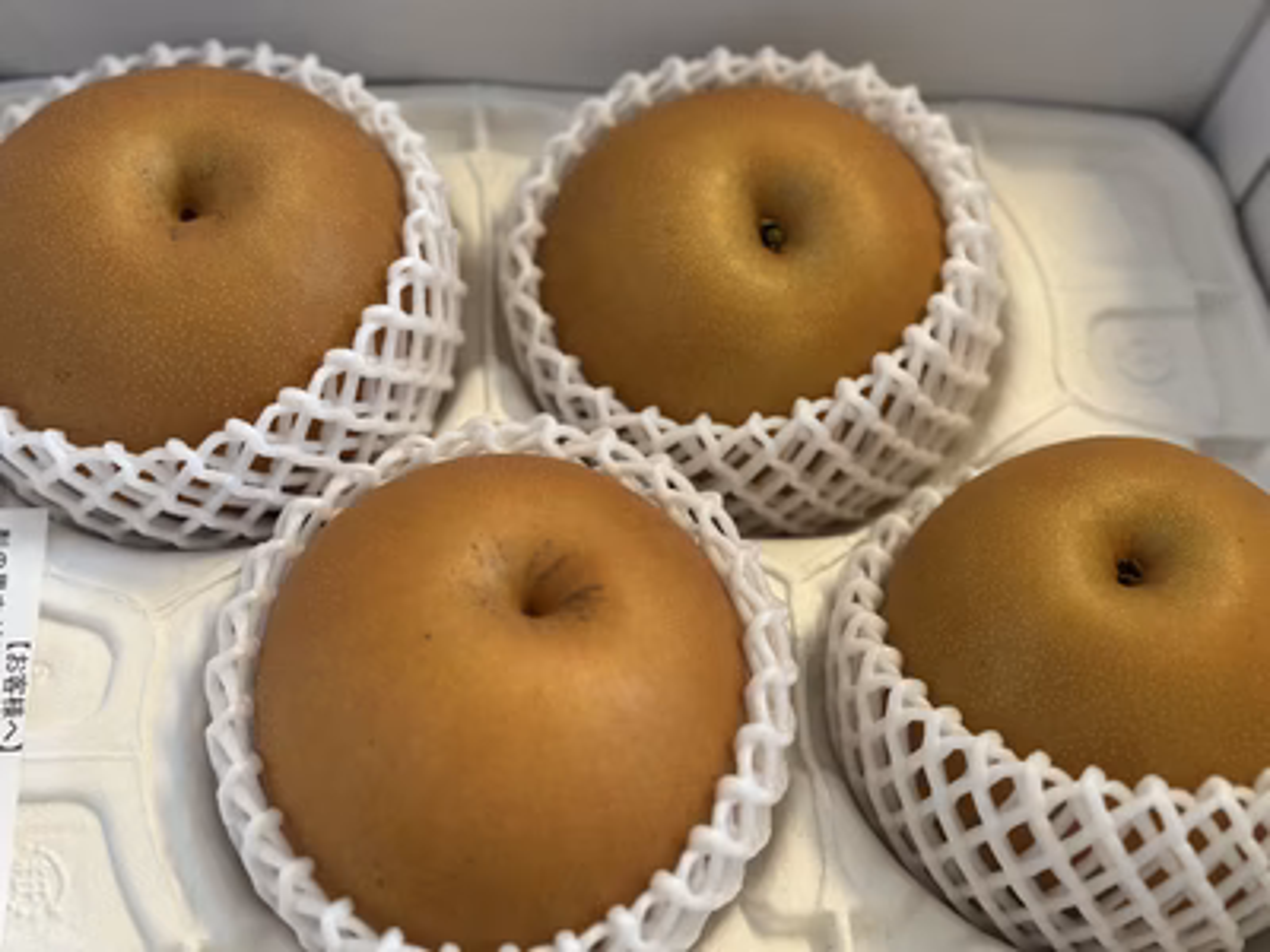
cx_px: 635
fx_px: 1761
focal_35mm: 48
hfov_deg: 39.7
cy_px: 476
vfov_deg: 30.3
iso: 125
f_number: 1.78
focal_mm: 6.86
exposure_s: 1/50
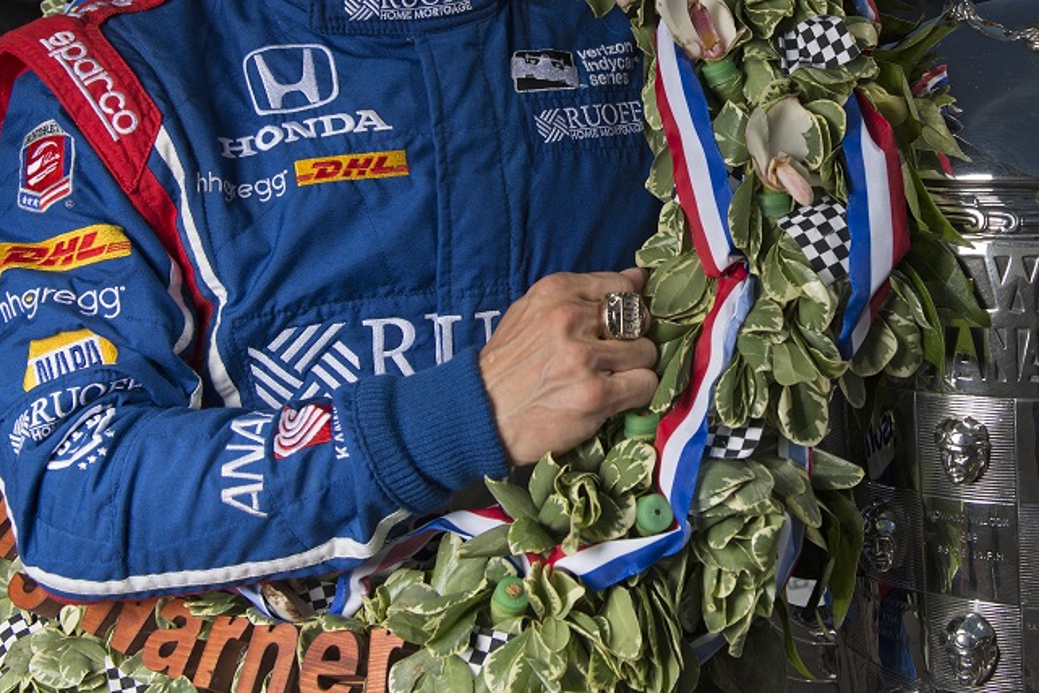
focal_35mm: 58
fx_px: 1675
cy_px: 120
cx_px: 712
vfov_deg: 23.0
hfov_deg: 34.1
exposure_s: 1/5000
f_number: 5.6
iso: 100
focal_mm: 31
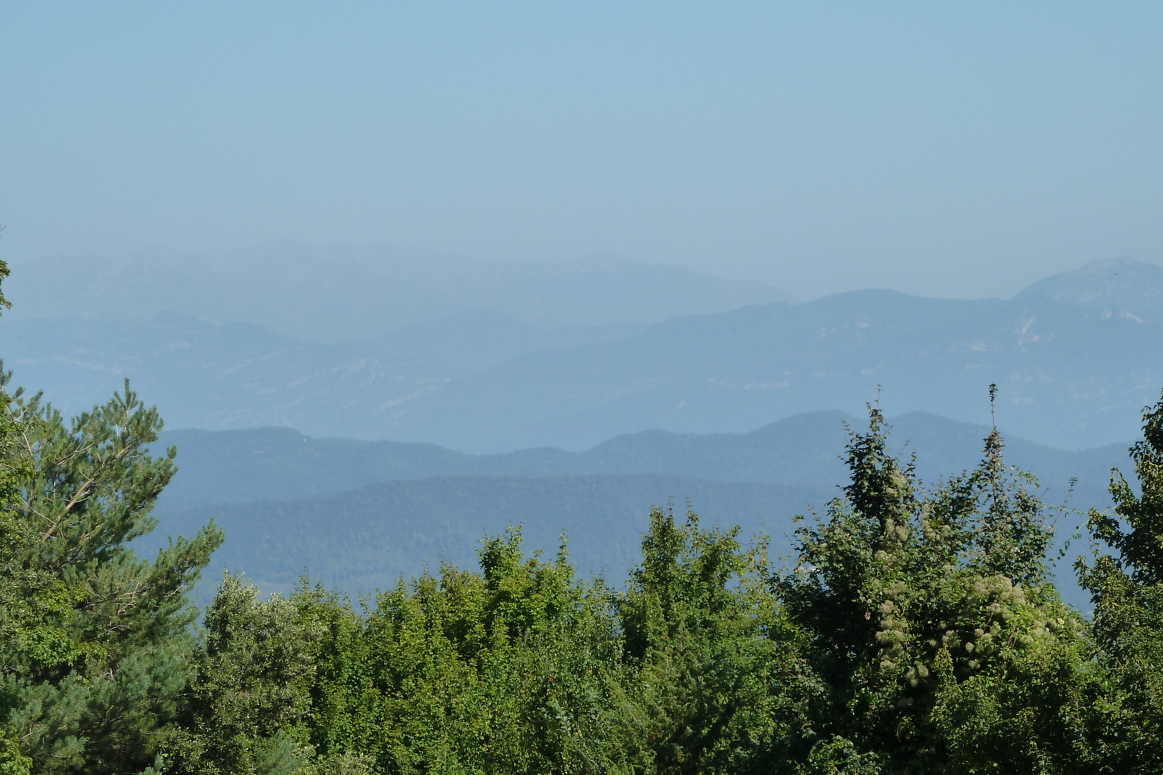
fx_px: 4716
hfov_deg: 14.1
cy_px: 373
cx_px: 597
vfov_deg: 9.4
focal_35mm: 146
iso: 125
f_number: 5
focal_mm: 21
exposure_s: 1/500
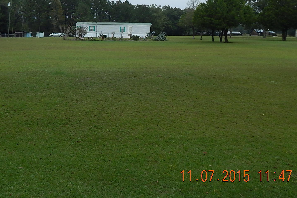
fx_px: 314
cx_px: 89
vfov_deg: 33.9
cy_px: 36
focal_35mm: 38
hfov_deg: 49.4
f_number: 3
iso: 125
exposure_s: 1/1250
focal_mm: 4
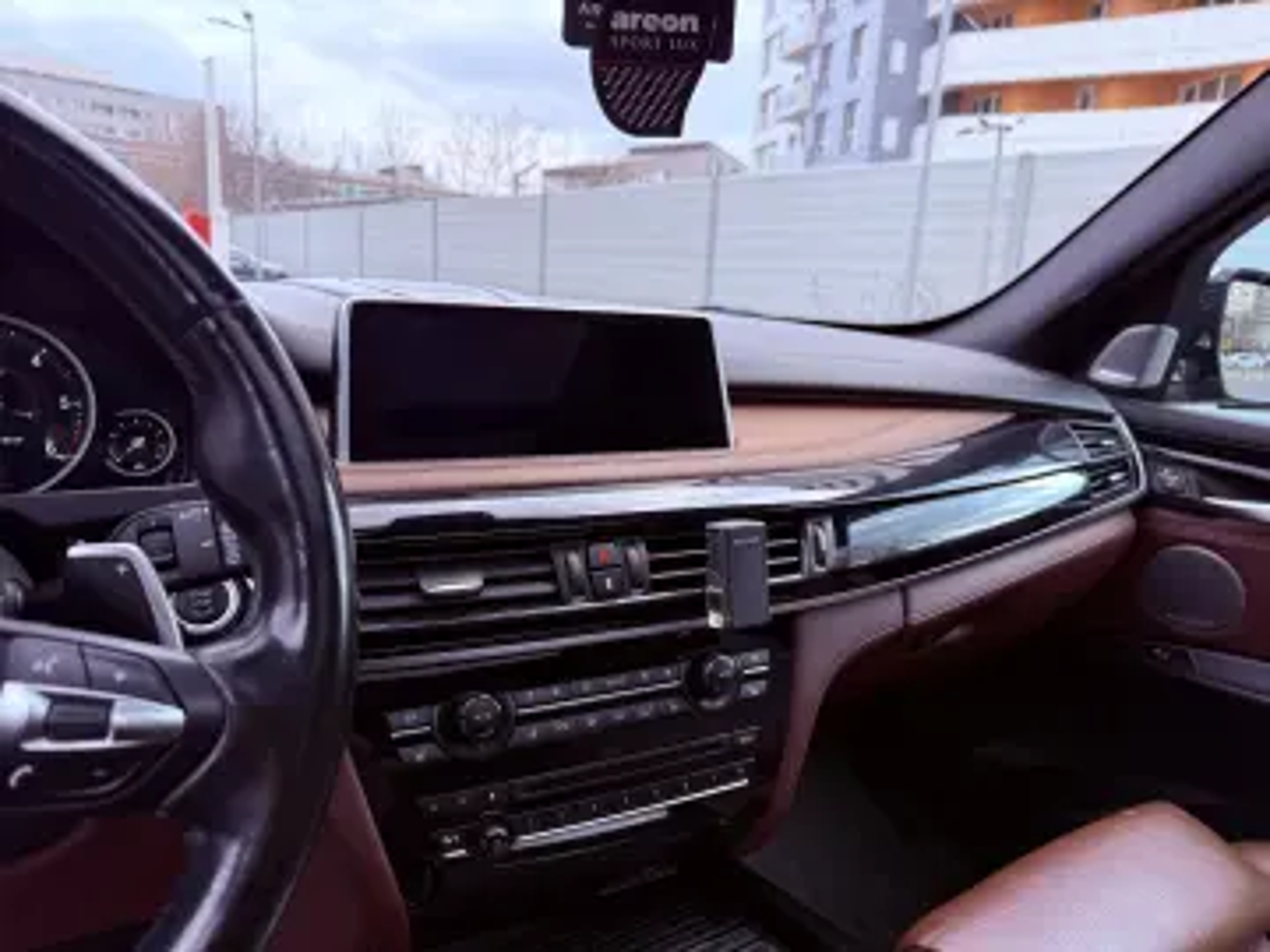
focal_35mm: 24
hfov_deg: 71.6
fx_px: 881
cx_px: 635
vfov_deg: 56.8
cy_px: 476
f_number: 1.78
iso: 64
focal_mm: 6.76
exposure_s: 1/279
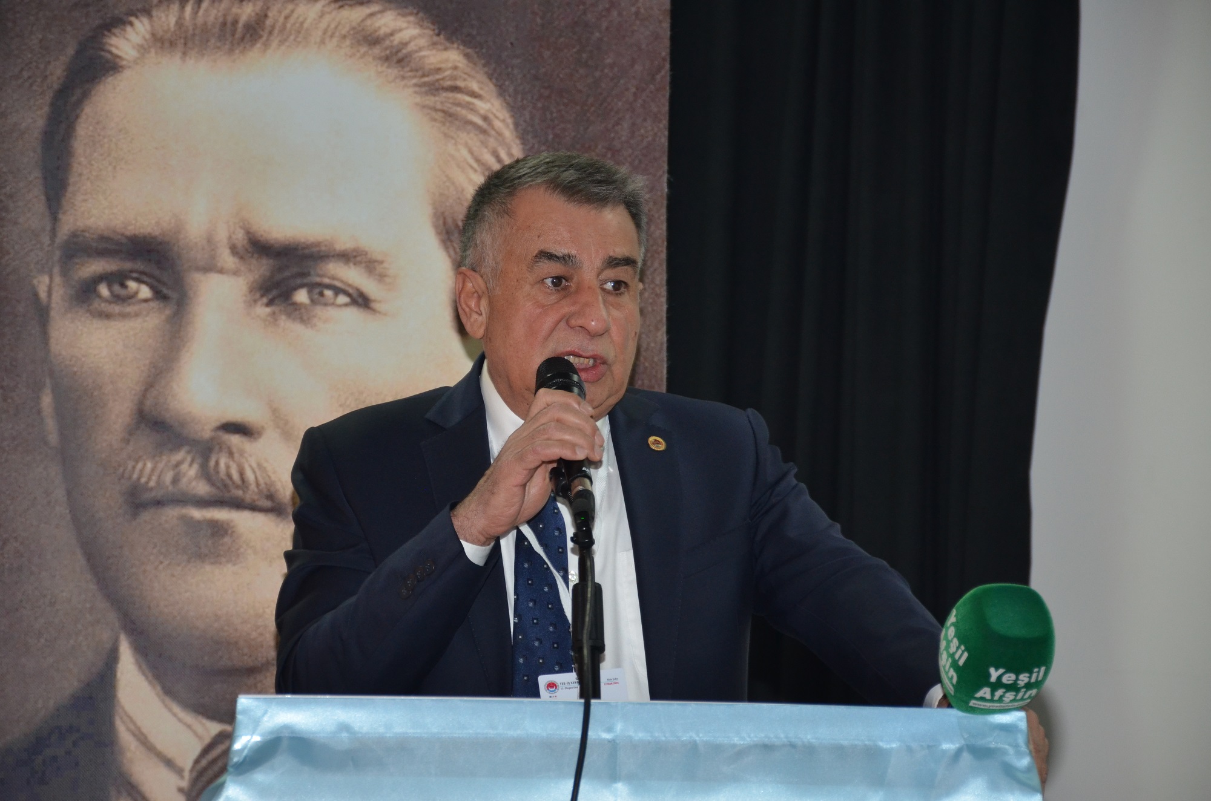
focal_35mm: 142
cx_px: 606
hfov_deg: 14.4
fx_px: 4783
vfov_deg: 9.6
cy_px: 400
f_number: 5.3
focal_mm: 95
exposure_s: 1/60
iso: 800
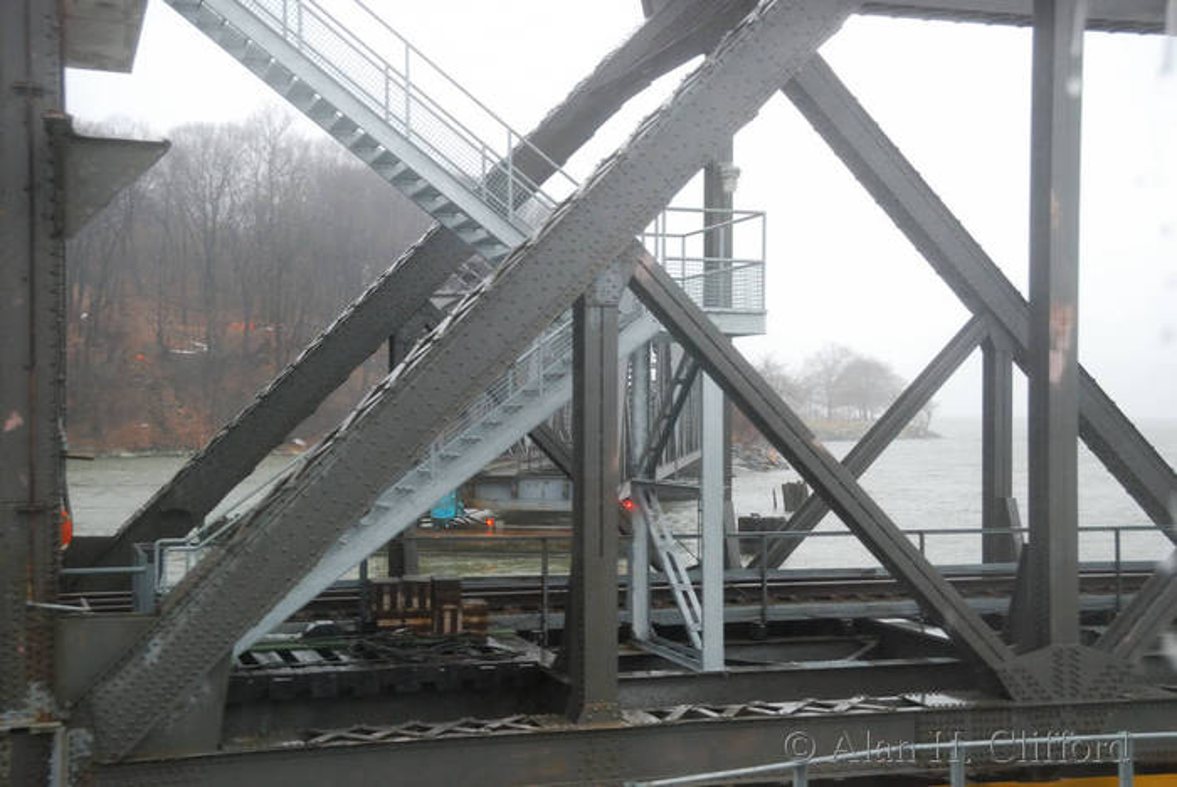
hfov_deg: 41.1
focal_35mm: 48
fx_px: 1571
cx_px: 588
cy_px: 394
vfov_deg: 28.1
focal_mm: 32
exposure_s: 1/200
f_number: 4.2
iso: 720
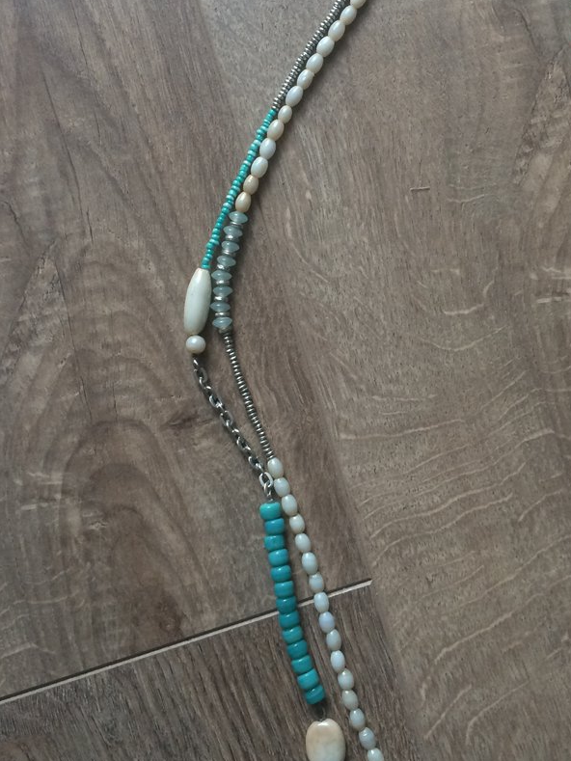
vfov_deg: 38.8
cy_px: 313
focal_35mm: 49
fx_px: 1077
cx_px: 449
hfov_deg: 29.1
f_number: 2.2
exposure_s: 1/33
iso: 125
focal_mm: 4.15
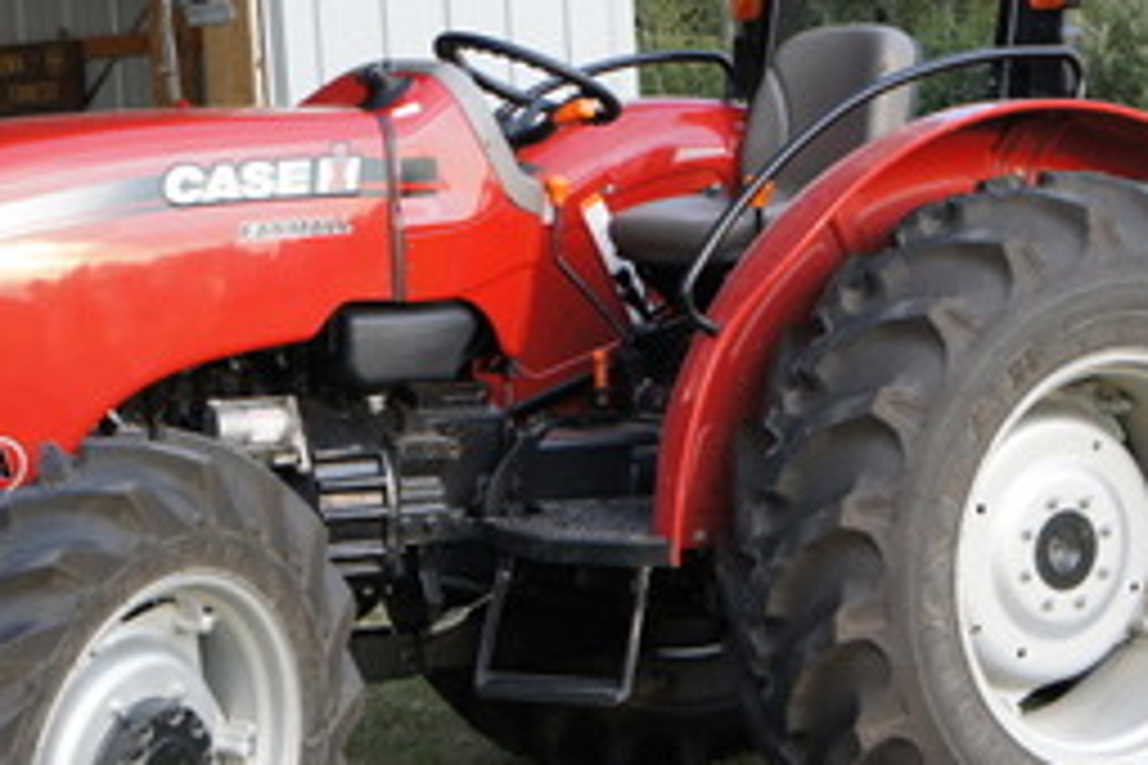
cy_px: 380
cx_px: 531
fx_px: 2997
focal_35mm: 94
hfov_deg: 21.7
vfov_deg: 14.6
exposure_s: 1/80
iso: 200
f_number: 5.6
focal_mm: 32
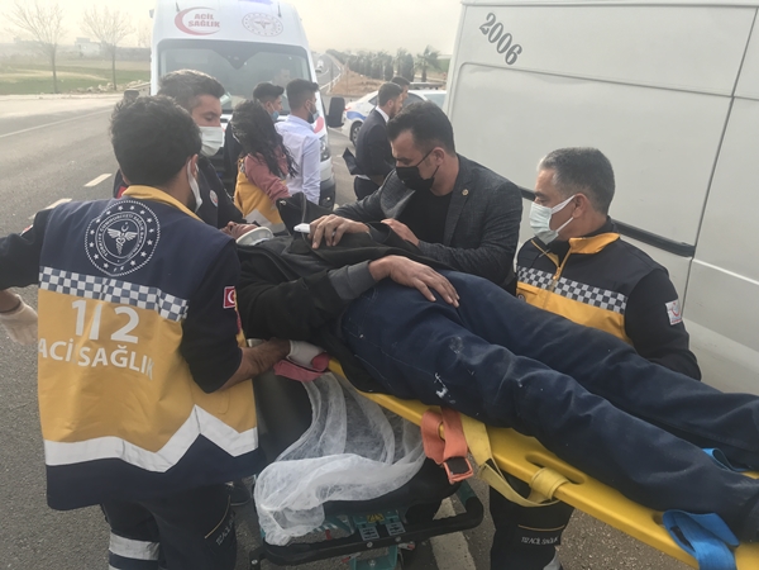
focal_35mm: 28
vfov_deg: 49.7
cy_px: 285
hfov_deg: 63.4
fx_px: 614
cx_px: 380
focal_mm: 3.99
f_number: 1.8
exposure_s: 1/720
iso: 20
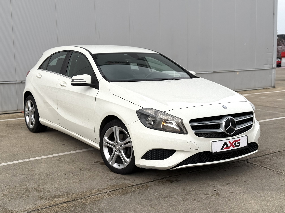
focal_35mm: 48
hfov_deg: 39.7
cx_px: 142
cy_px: 106
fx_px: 395
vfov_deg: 30.3
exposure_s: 1/641
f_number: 1.78
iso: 64
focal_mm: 6.76
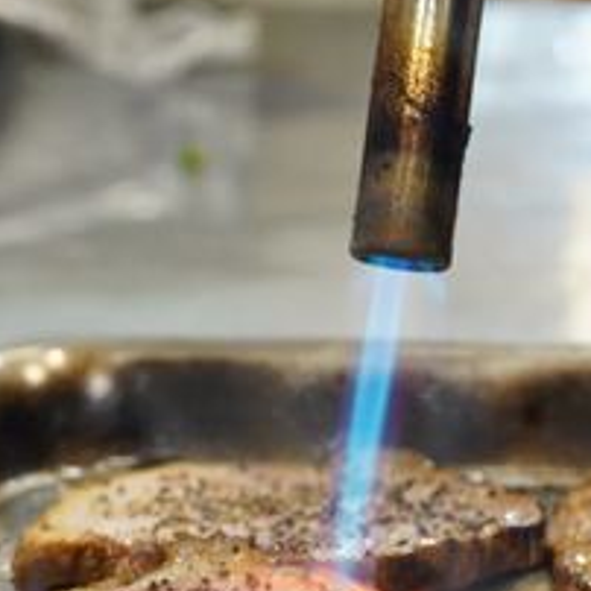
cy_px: 550
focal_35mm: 197
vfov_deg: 8.8
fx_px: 3805
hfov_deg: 8.8
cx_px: 673
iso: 500
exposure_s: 1/40
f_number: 4
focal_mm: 55
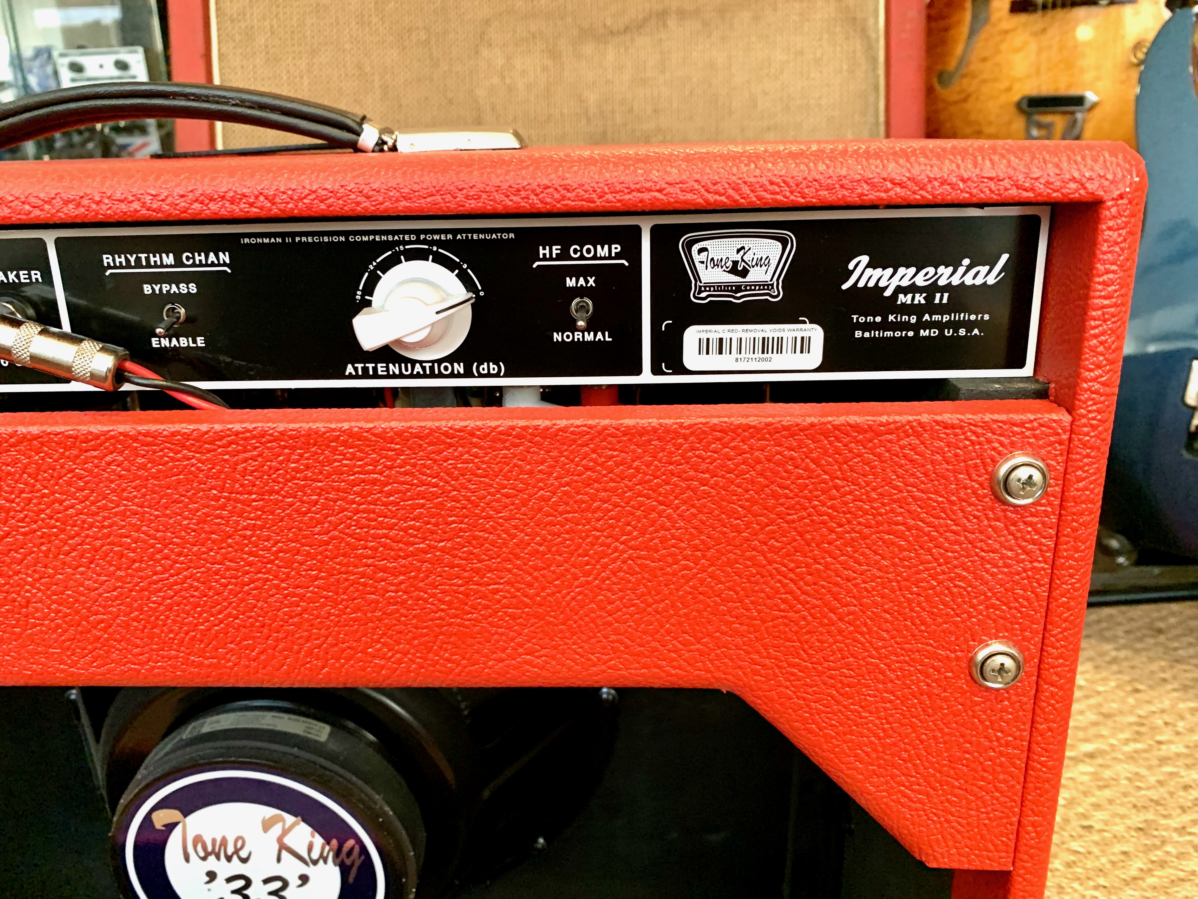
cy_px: 450
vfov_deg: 53.1
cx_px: 599
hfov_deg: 67.3
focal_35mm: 26
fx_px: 900
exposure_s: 1/60
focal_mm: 4.25
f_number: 1.8
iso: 320
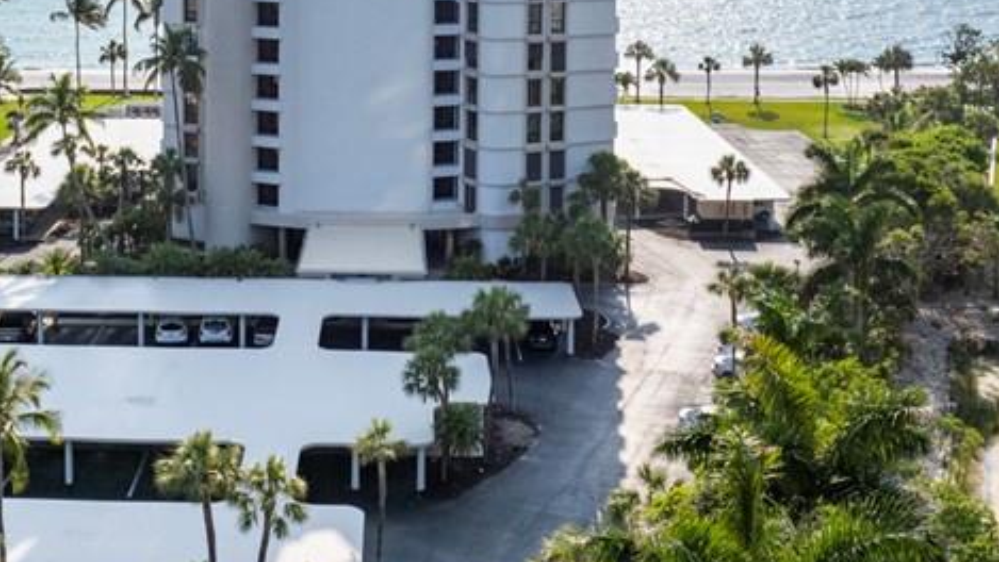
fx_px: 1510
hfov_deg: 36.2
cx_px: 337
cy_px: -34
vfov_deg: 20.3
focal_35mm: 57
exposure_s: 1/5000
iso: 200
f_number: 2.8
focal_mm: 12.29
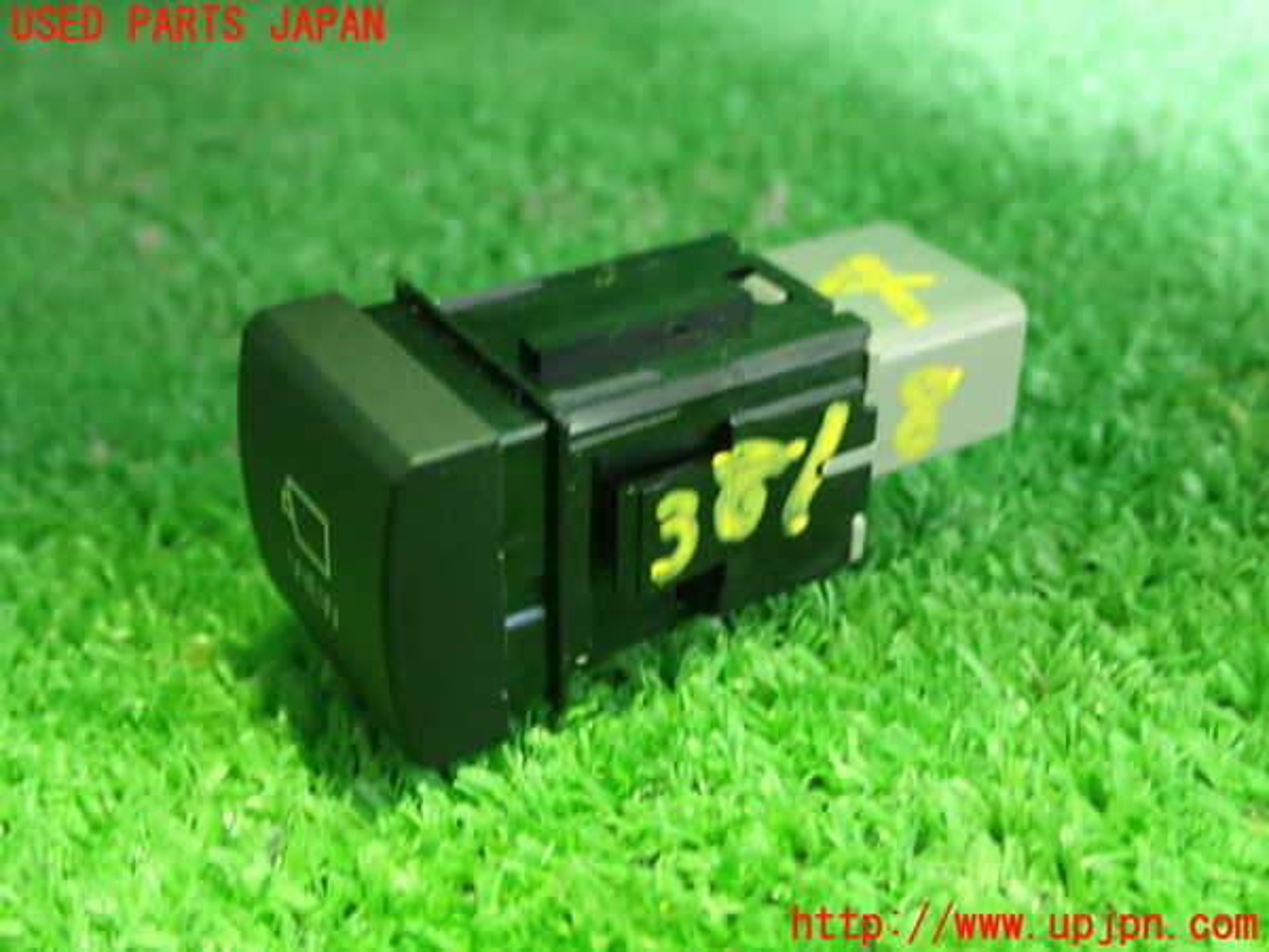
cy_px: 476
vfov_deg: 30.9
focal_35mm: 47
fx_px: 1723
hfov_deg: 40.4
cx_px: 634
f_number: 3.1
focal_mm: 8.4
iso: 1250
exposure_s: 1/13
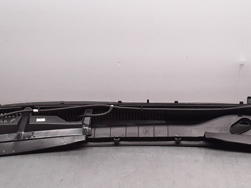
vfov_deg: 26.5
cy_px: 103
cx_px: 149
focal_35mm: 55
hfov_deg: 34.8
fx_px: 399
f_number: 1.9
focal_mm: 2.91
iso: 100
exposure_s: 1/109
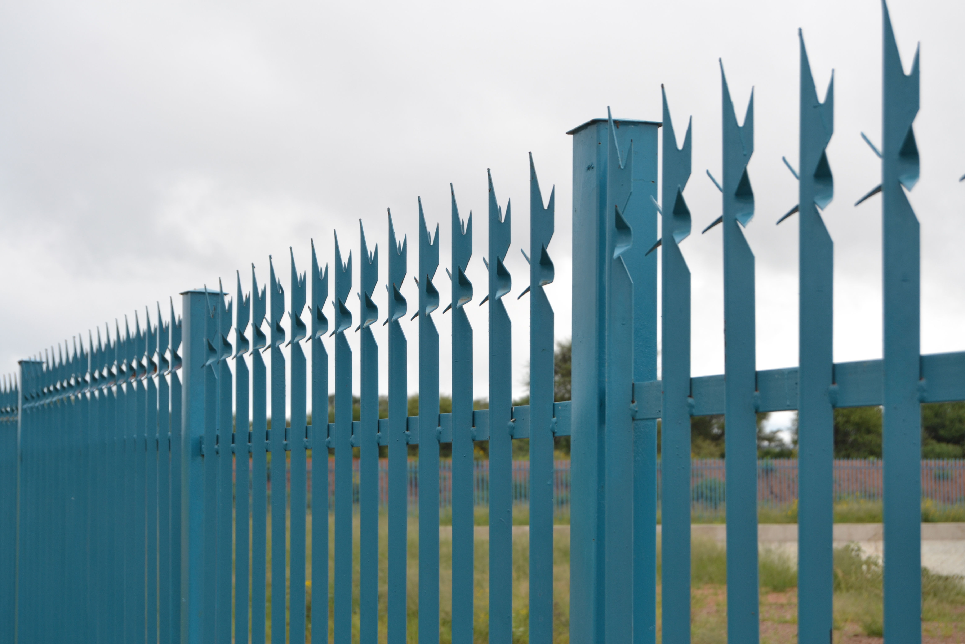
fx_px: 2211
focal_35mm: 82
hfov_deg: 24.6
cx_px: 482
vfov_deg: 16.6
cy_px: 322
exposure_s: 1/125
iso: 160
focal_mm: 55
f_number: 5.6
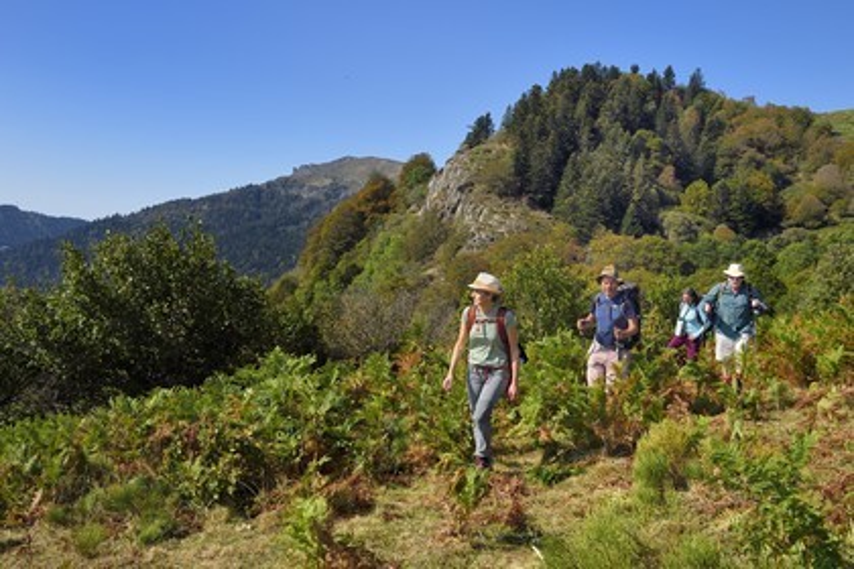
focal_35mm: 38
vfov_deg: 35.1
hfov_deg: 50.7
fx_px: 901
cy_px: 284
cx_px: 427
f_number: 11
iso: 200
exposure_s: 1/320
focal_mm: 38
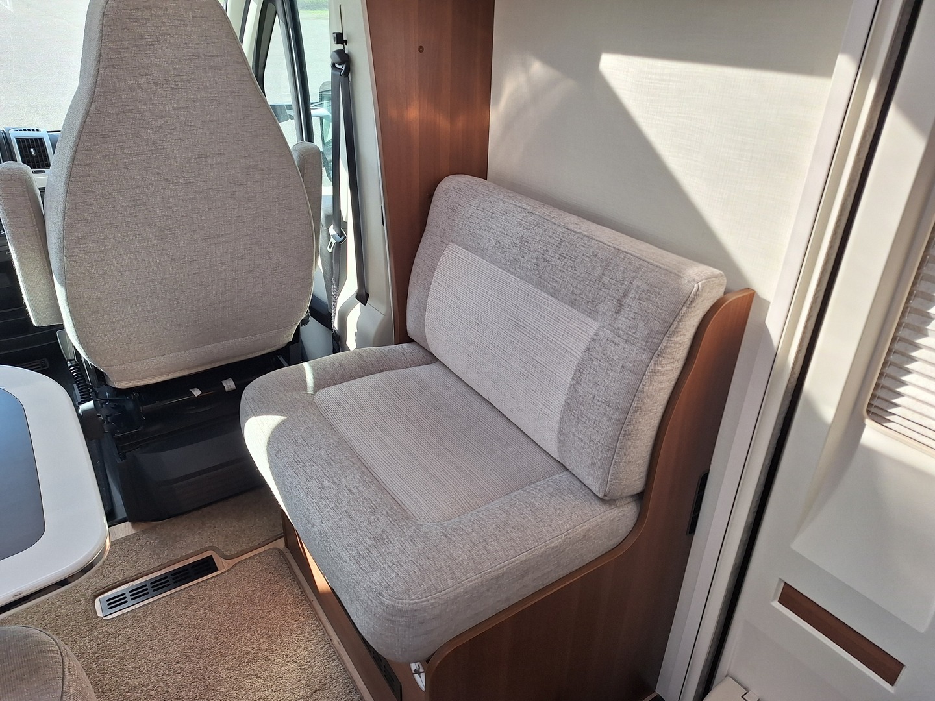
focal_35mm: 23
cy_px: 350
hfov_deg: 73.9
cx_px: 468
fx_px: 621
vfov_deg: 58.9
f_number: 1.8
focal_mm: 5.54
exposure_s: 1/339
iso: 40
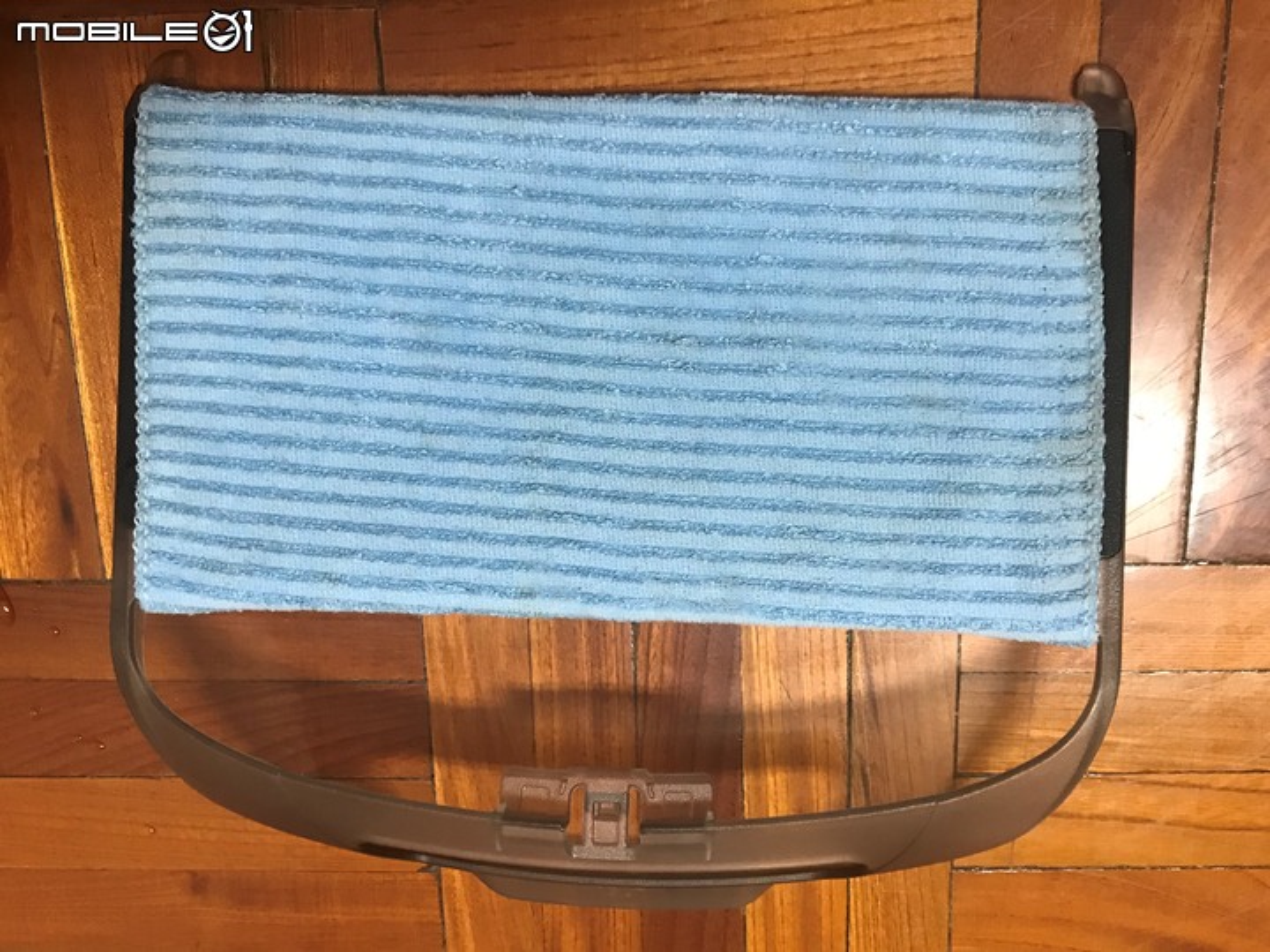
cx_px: 635
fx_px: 1027
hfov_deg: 63.4
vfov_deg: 49.7
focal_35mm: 28
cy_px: 476
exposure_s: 1/15
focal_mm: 3.99
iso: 64
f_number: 1.8
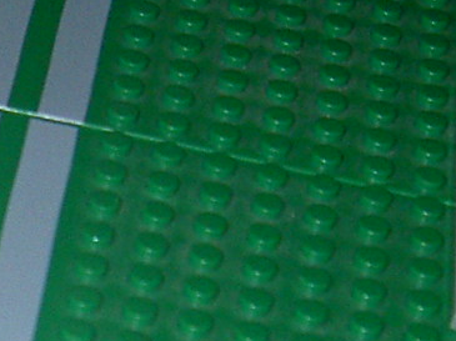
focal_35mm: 191
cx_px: -360
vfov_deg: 7.7
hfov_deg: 9.8
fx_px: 2514
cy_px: 457
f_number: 2.8
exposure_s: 1/60
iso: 100
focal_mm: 5.6
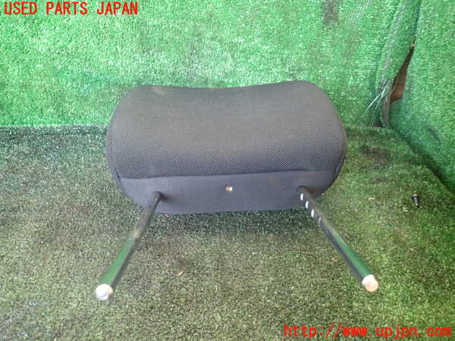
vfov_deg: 54.9
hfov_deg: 69.4
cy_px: 170
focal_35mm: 25
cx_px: 228
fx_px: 329
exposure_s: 1/40
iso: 200
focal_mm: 4.5
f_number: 2
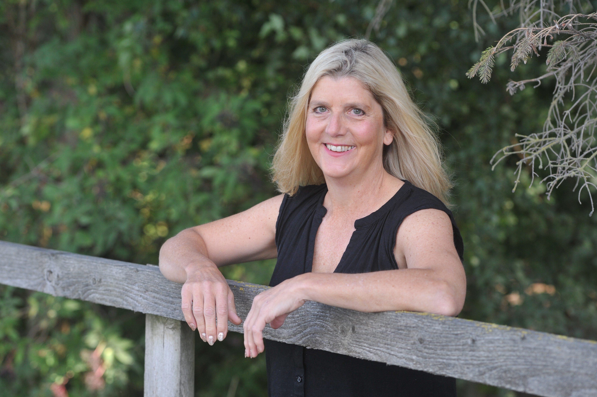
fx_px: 1840
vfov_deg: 12.3
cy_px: 207
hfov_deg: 18.4
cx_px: 296
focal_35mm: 111
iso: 1000
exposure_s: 1/640
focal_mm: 105
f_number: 4.5
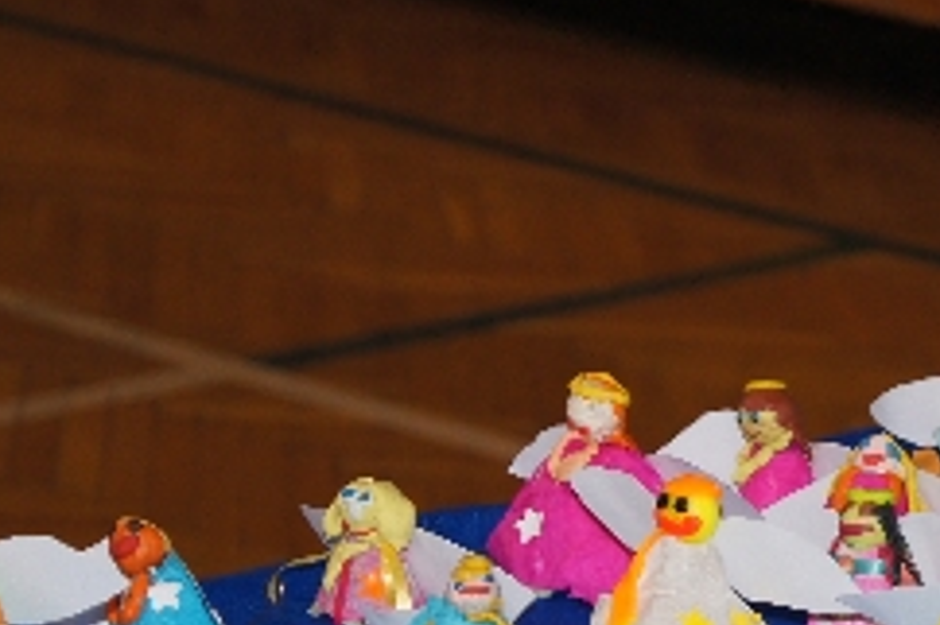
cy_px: 534
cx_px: 1119
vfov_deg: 6.7
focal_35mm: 204
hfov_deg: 9.9
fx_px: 5329
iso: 800
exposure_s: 1/100
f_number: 5.6
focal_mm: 55
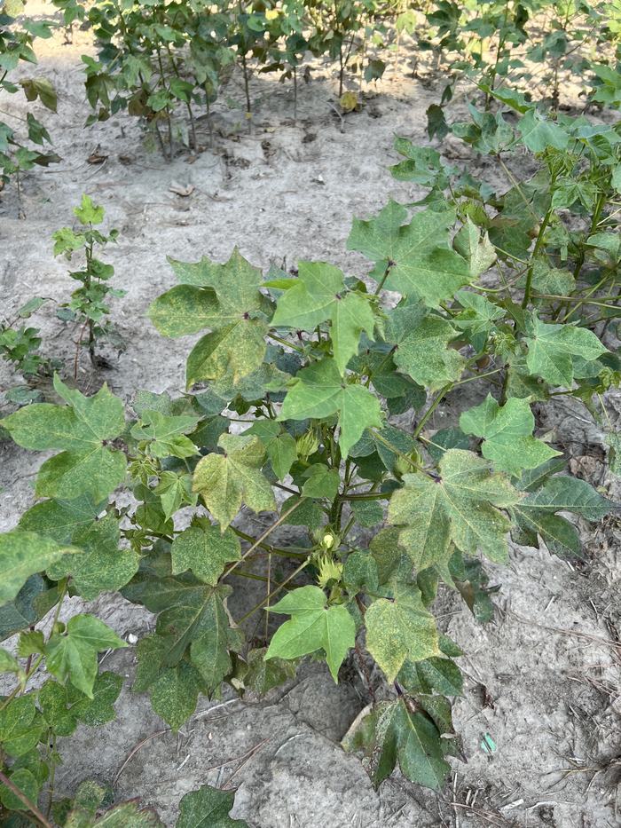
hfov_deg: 53.1
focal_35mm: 26
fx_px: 622
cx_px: 310
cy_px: 414
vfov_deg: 67.3
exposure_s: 1/840
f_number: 1.5
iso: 50
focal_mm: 5.7
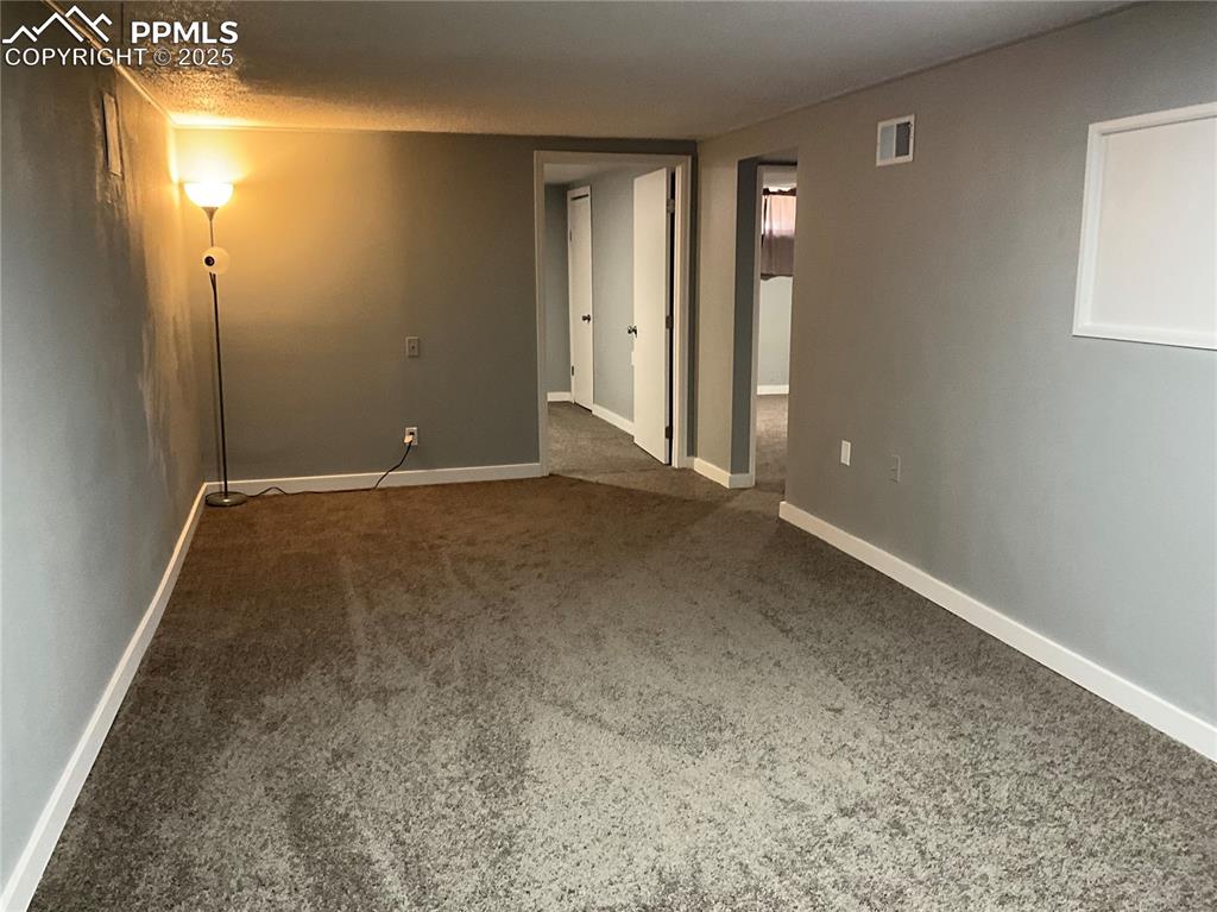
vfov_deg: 48.2
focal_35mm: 29
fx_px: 1019
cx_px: 608
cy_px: 456
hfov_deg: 61.7
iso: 250
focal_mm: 3
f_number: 1.8
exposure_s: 1/40
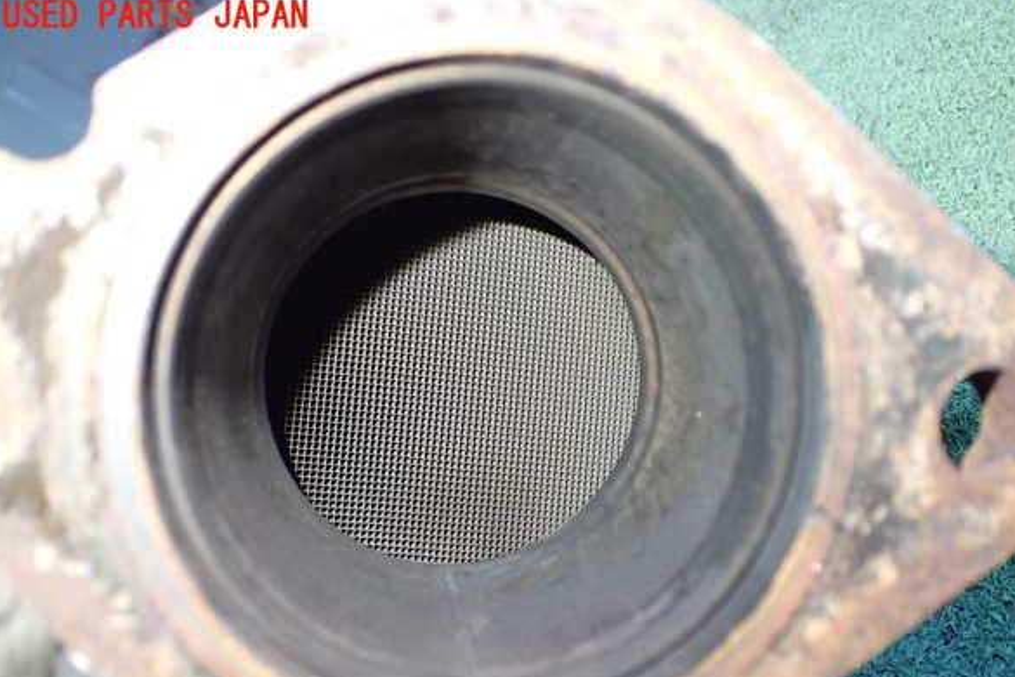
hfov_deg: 58.7
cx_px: 514
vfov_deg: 41.0
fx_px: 902
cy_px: 385
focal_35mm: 32
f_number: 2.3
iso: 800
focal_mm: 5.4
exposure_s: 1/30
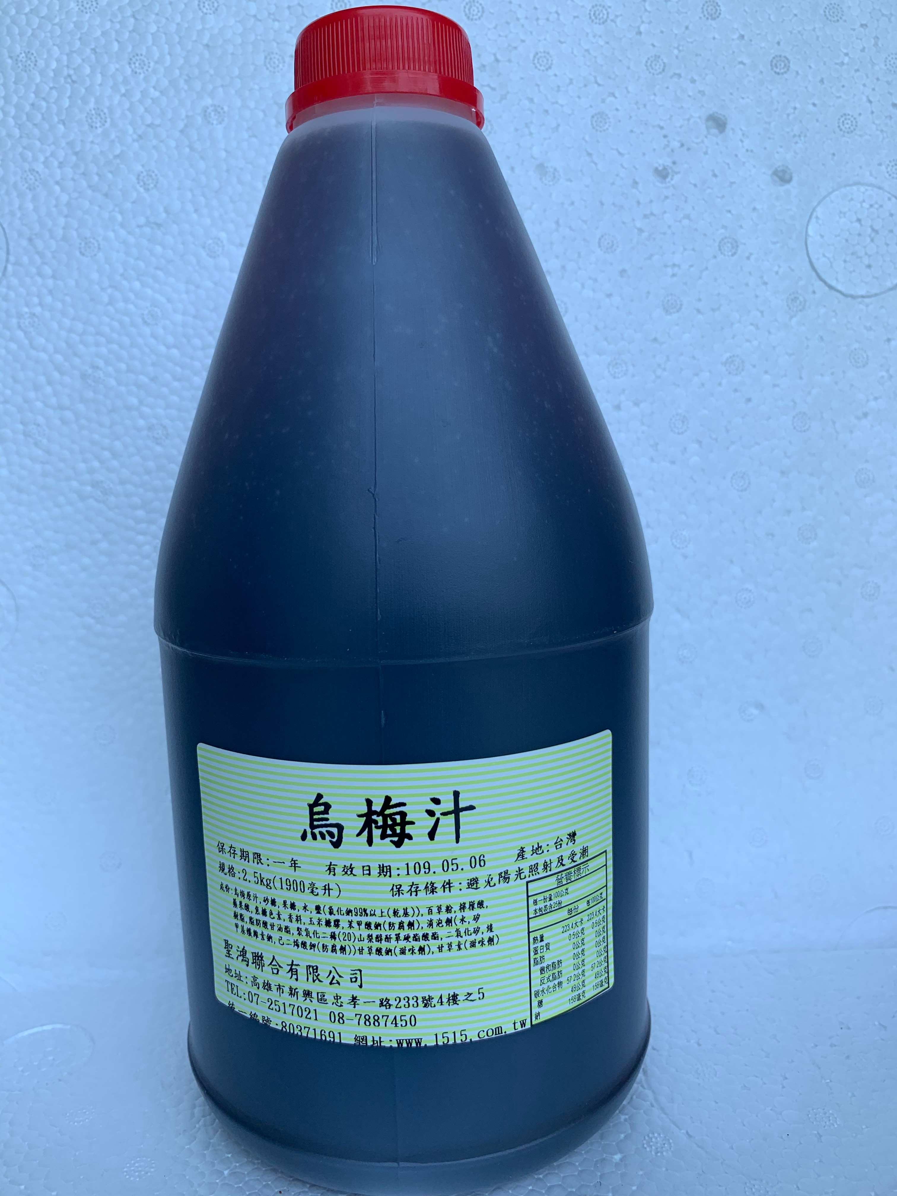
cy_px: 598
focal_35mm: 26
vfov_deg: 67.3
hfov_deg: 53.1
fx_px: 898
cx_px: 448
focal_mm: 4.25
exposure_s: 1/520
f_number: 1.8
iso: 25
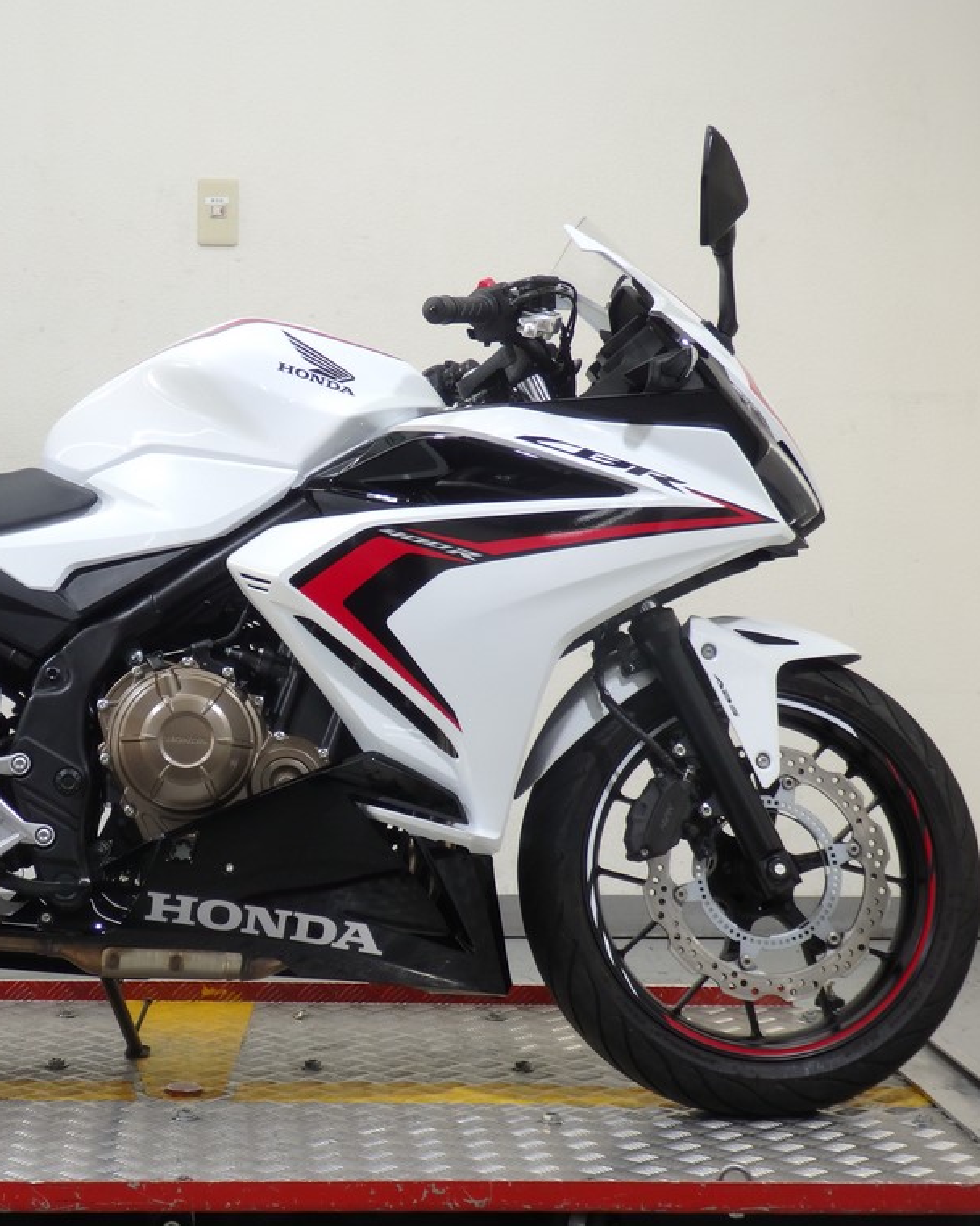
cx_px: 163
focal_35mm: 71
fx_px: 2574
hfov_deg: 21.2
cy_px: 616
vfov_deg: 26.8
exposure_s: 1/50
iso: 160
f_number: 4.1
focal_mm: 9.8
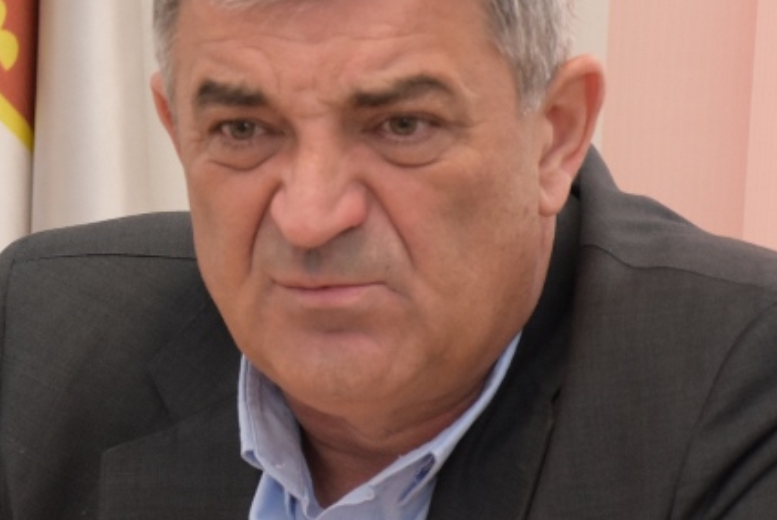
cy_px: 239
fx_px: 6615
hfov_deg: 6.7
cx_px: -7
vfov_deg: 4.5
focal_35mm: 306
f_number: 8
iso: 1250
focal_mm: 85
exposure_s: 1/60
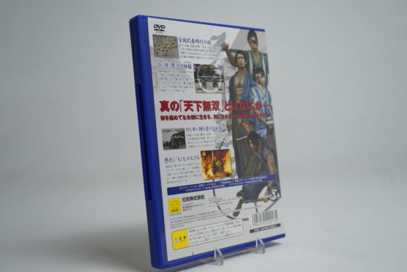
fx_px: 464
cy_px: 142
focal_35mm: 41
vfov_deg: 32.6
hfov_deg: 47.4
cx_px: 211
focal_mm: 38
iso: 100
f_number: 4.5
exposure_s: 1/40
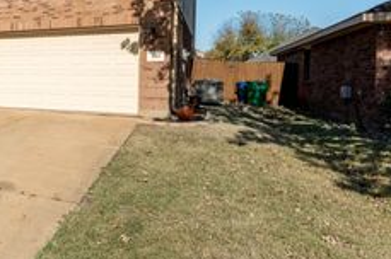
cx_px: 0
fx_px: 399
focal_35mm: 37
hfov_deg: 44.5
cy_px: 89
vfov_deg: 35.8
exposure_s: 1/6400
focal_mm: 16.8
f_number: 8
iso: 400
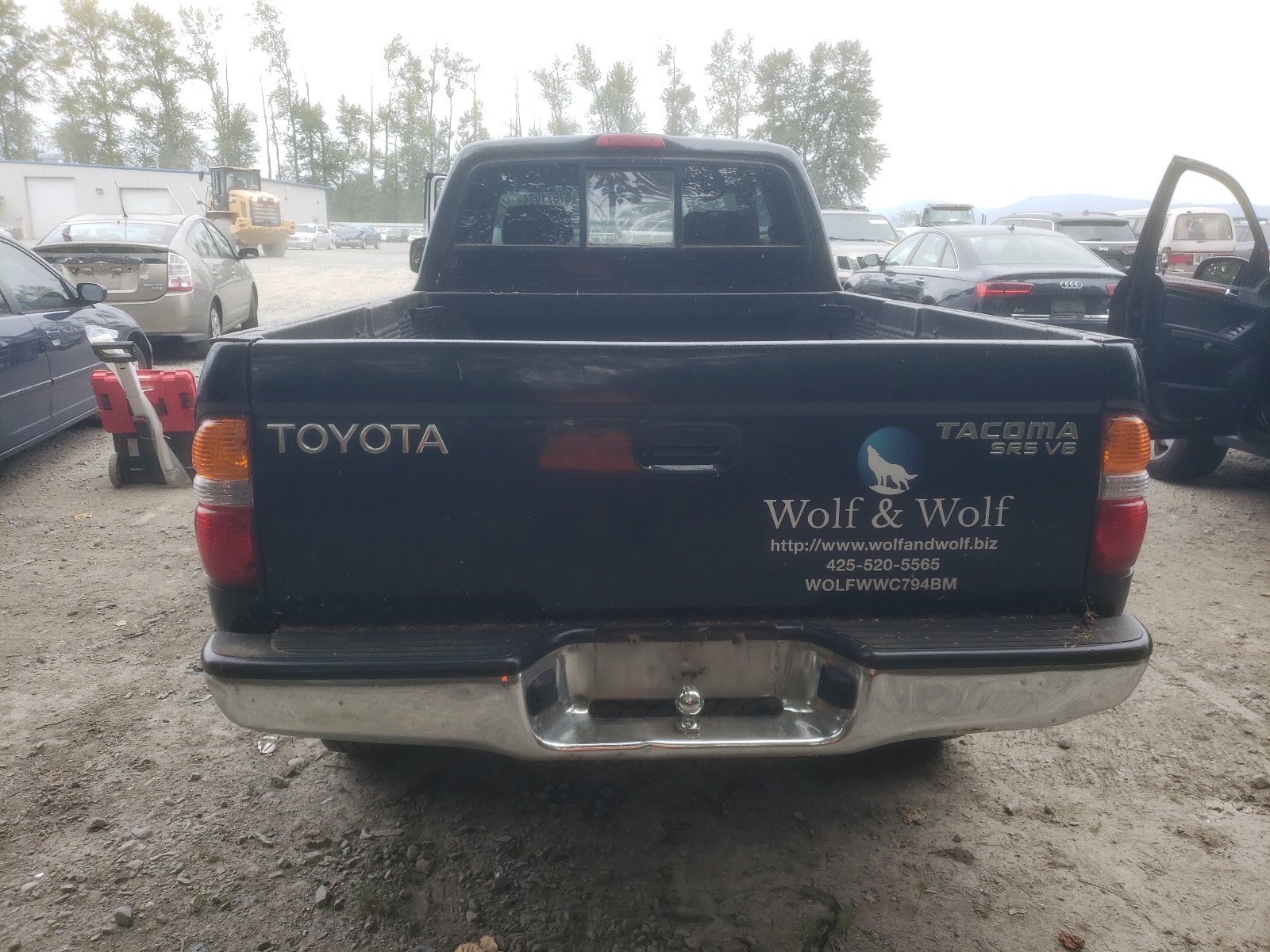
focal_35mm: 26
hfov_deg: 67.3
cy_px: 476
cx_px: 635
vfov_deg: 53.1
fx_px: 954
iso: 50
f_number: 1.5
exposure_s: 1/714
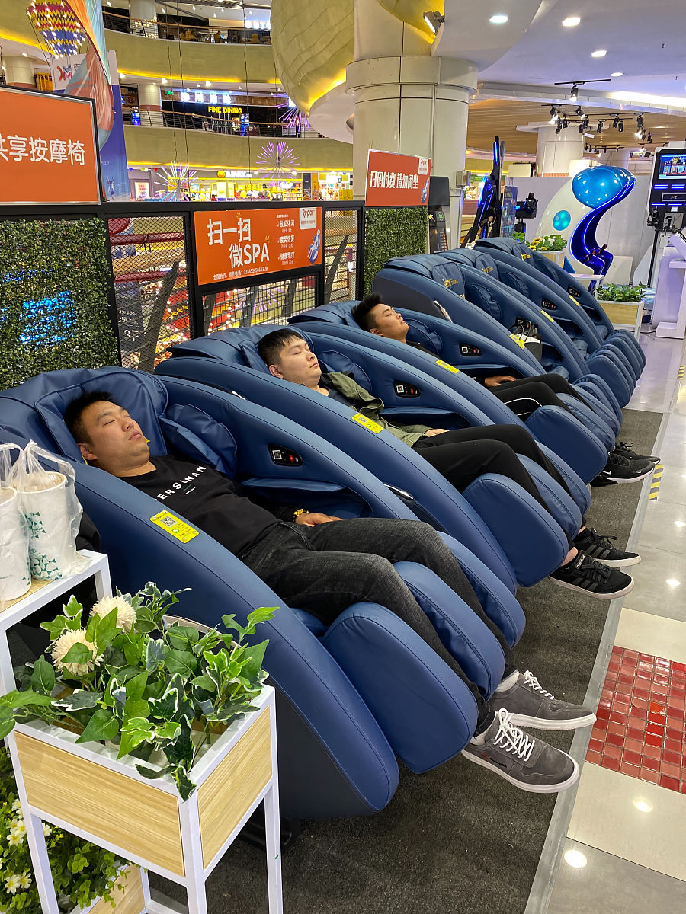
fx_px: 687
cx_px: 343
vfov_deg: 67.3
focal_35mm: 26
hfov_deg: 53.1
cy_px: 457
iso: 200
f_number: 1.8
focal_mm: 4.2
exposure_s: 1/50
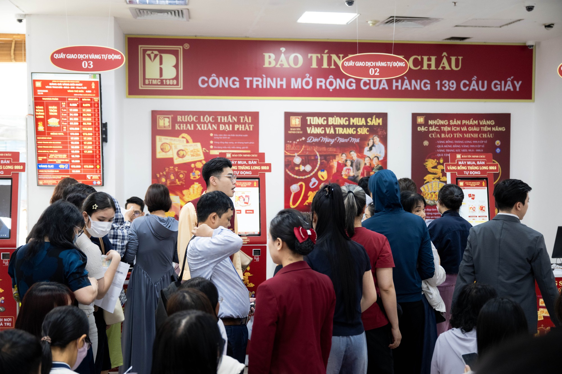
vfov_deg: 29.9
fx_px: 702
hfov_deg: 43.6
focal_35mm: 45
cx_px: 281
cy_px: 187
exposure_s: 1/200
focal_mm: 45
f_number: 3.2
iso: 1600
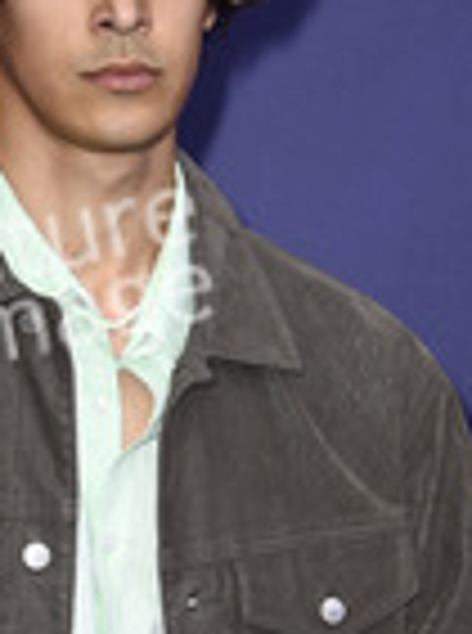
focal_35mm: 369
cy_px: 522
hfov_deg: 4.0
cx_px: 112
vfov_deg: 5.4
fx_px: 6739
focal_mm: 135
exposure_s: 1/250
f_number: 5.6
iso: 400
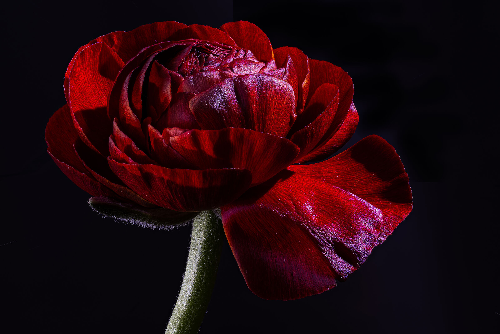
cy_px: 167
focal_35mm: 105
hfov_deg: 19.5
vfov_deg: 13.0
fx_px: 1458
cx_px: 250
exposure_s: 1/1.67
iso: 100
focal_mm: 105
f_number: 14
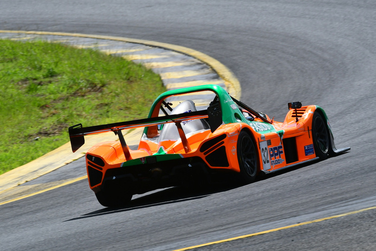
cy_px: 126
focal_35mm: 585
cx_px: 188
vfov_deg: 2.4
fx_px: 6112
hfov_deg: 3.5
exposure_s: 1/640
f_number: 11
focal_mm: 390
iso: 320
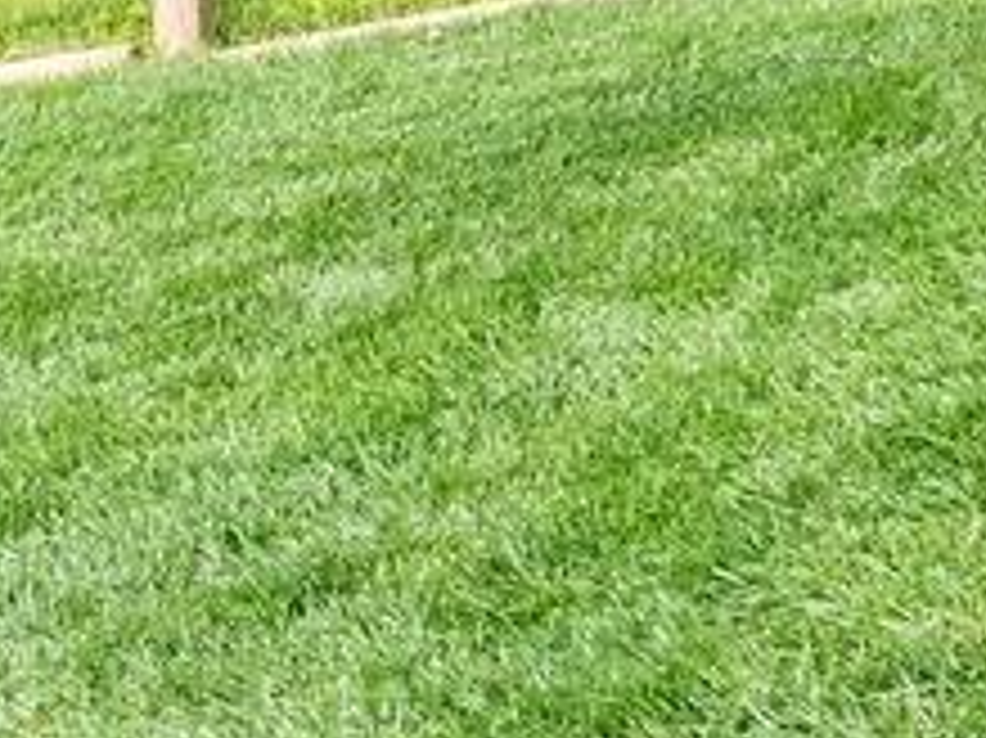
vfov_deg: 11.6
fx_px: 3281
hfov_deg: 10.9
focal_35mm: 115
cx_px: 3003
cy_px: -727
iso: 100
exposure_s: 1/500
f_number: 8
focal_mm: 18.2
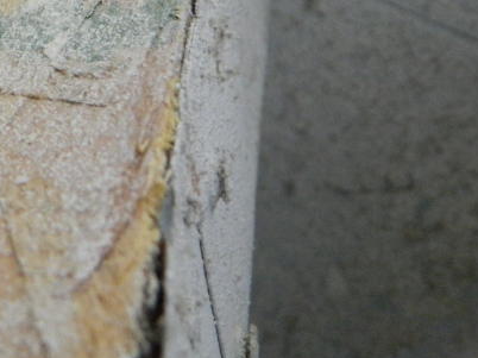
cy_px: 0
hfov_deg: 22.8
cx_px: -86
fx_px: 1090
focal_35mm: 79
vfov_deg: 18.2
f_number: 3.2
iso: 400
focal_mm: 5.6
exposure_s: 1/15
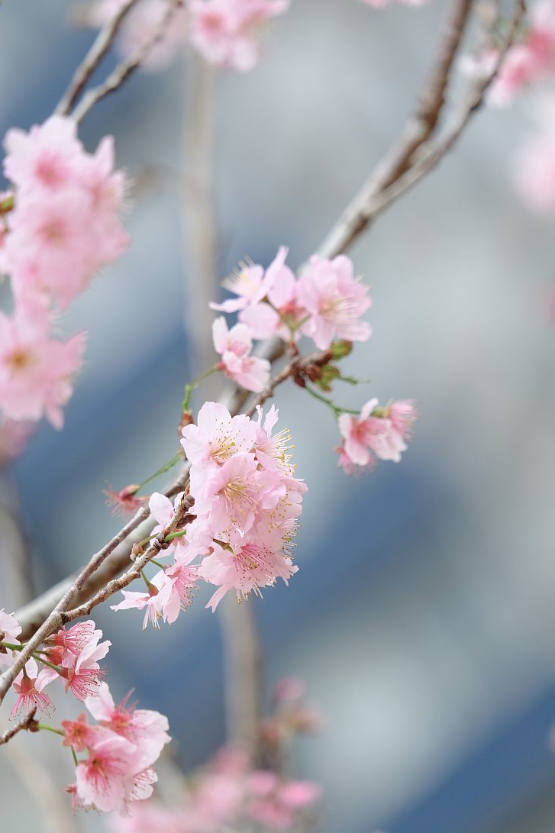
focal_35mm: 330
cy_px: 393
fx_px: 7633
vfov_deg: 6.2
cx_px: 297
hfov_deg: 4.2
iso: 500
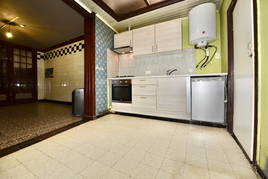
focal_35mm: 14
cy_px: 90
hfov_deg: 104.3
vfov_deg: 81.2
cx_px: 134
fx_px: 104
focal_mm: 14
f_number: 3.5
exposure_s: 1/60
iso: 200
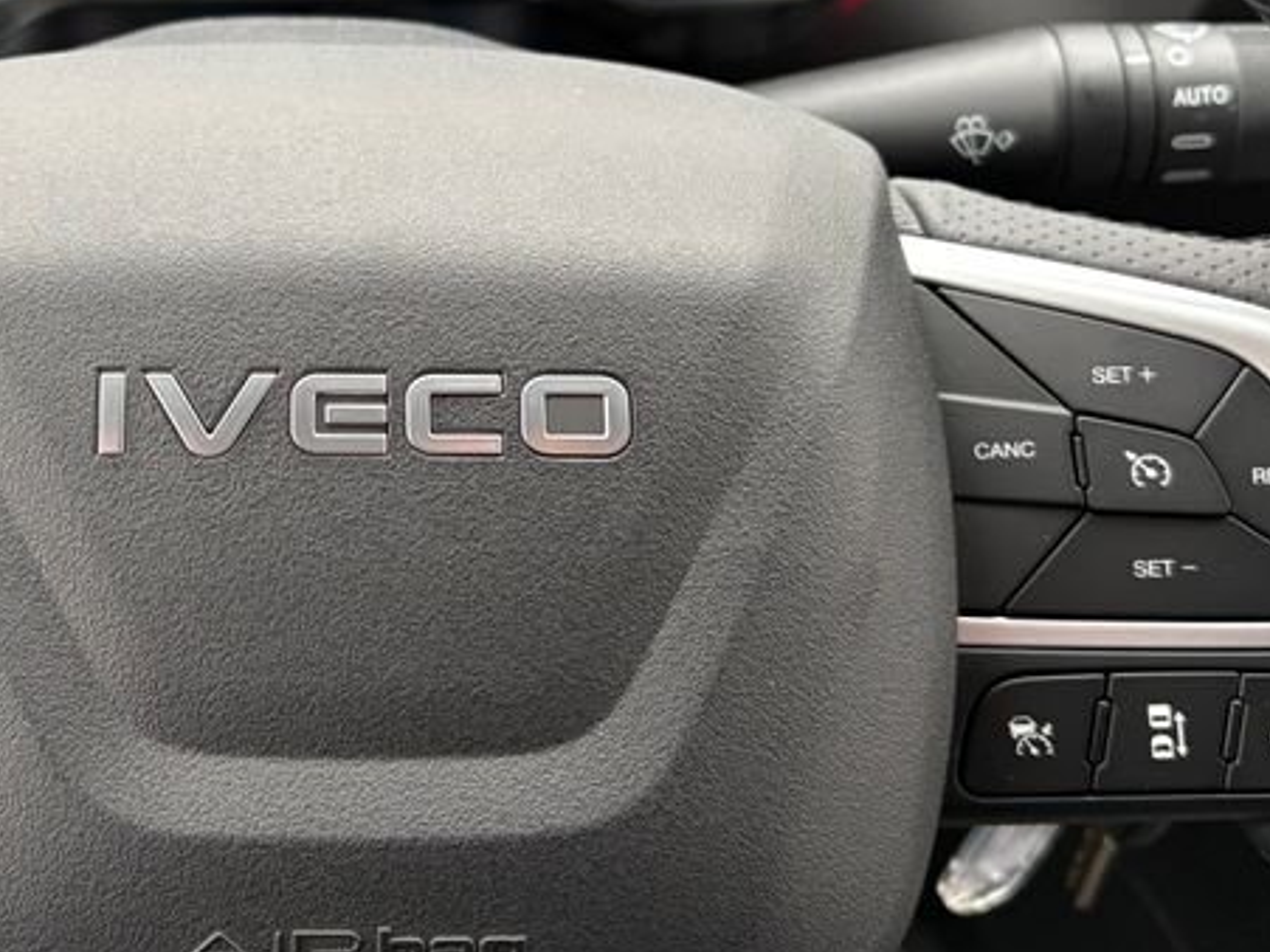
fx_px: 2164
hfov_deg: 32.2
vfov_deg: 24.5
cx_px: 338
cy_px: 242
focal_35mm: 59
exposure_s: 1/60
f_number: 1.6
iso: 200
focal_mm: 5.96
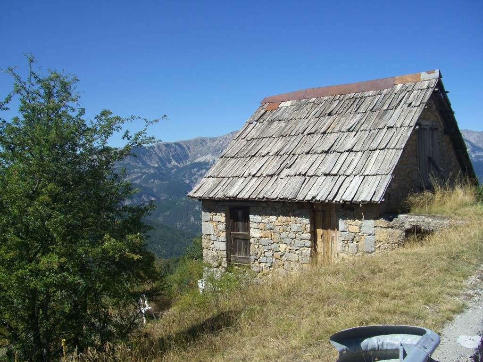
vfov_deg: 37.7
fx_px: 530
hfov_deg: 49.0
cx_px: 242
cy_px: 181
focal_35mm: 38
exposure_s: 1/250
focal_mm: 7.9
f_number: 5.6
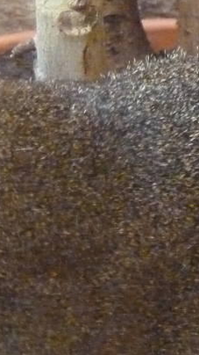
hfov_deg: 2.9
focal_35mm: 414
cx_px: -24
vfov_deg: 5.2
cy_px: 243
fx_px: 3887
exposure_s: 1/15
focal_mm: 15.8
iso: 1600
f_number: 4.3
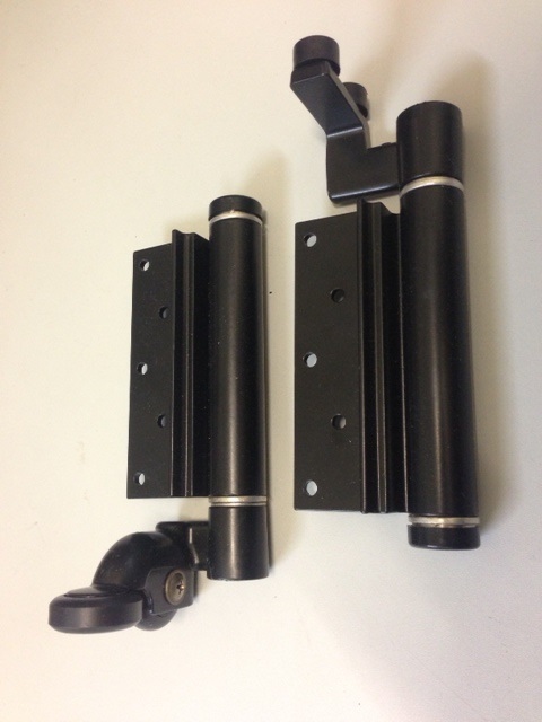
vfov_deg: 55.4
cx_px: 271
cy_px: 361
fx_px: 689
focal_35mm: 33
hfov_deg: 42.9
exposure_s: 1/20
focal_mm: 4.13
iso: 250
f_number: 2.4
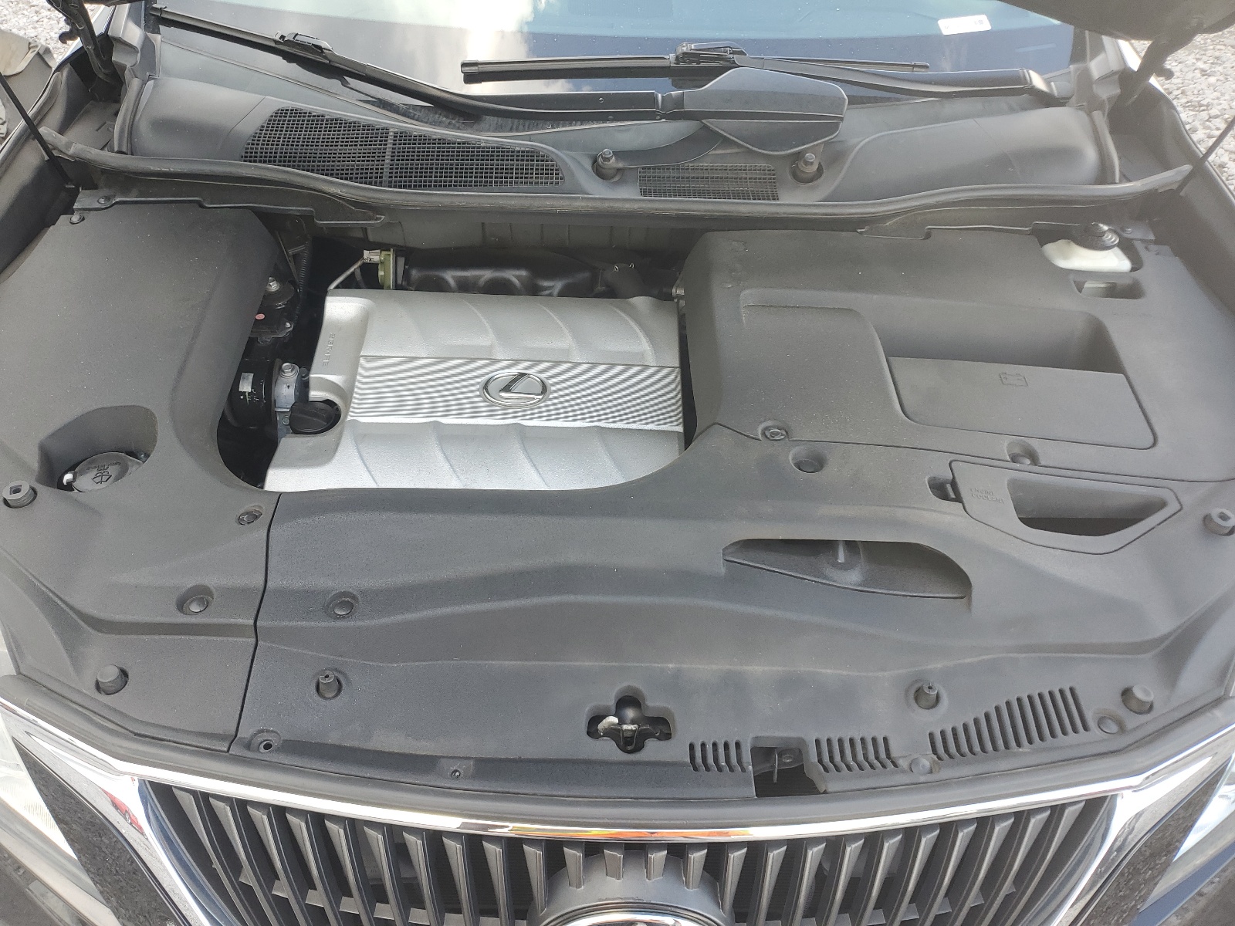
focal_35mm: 26
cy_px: 463
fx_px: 928
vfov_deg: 53.1
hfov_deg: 67.3
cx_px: 618
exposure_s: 1/145
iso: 50
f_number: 1.5
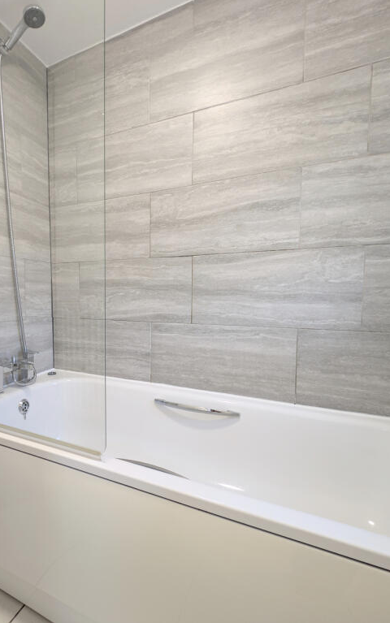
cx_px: 127
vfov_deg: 94.3
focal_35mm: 17
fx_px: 289
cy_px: 311
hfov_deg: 66.0
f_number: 1.95
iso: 39
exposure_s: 1/16.7
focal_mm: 2.23
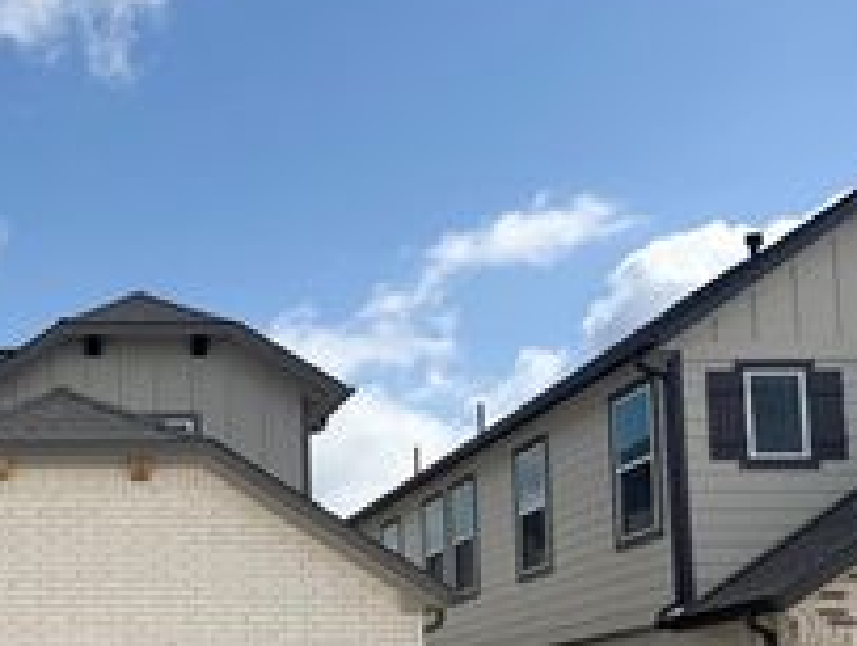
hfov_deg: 29.8
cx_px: -51
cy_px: 597
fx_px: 1463
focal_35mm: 59
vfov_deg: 24.1
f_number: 1.78
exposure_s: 1/10309
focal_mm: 6.76
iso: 80
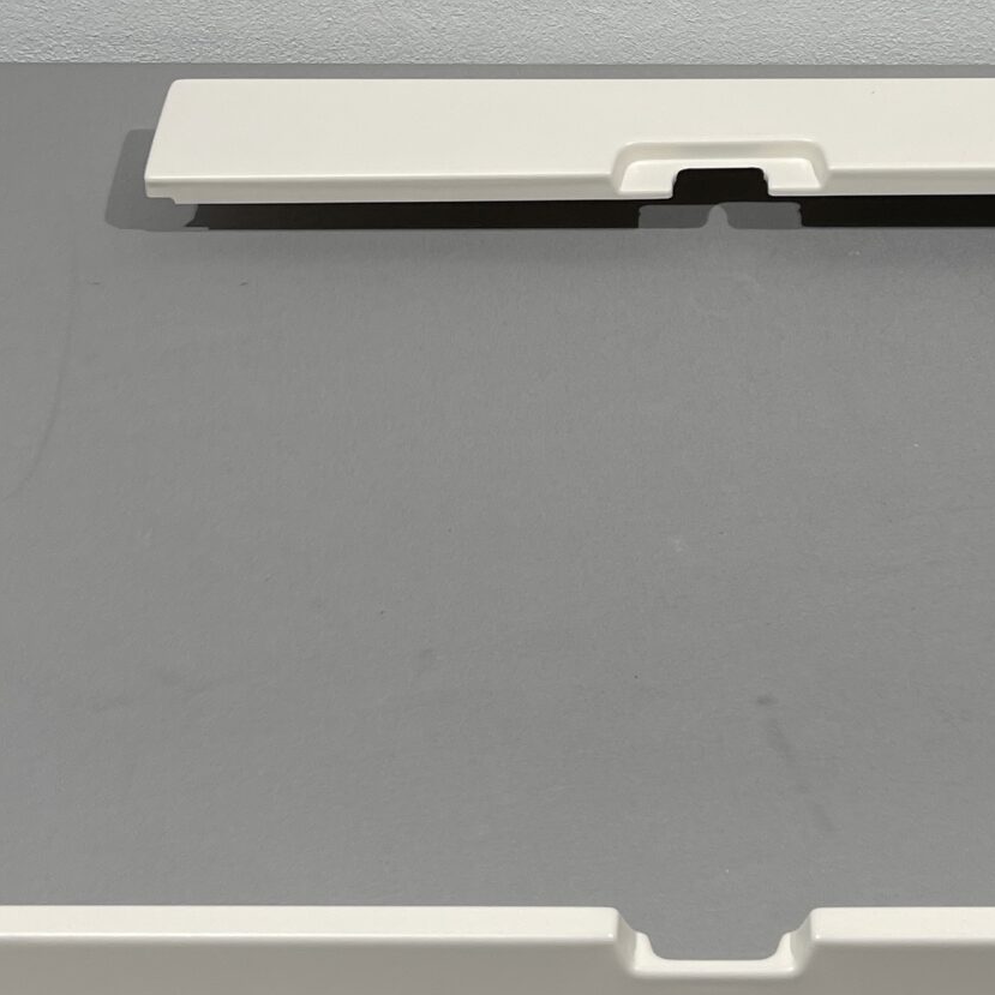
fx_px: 2309
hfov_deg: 24.1
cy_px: 161
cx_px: 748
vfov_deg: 23.8
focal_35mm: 71
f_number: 1.6
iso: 40
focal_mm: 5.1
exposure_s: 1/121
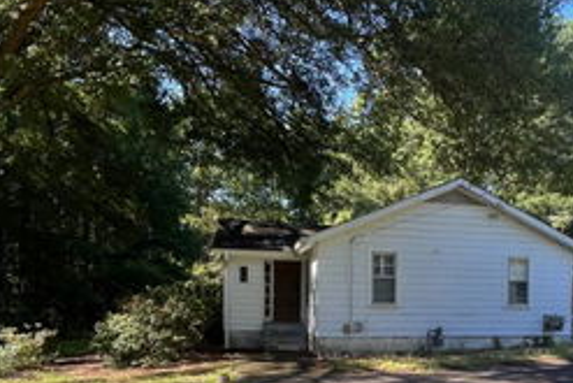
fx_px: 446
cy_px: 320
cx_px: 353
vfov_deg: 43.7
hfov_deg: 64.6
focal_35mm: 28
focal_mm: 1.57
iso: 32
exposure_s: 1/247
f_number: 1.8
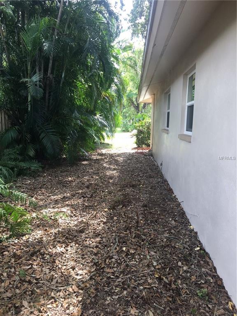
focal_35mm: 29
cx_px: 118
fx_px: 265
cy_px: 158
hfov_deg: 48.2
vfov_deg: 61.7
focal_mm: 4.15
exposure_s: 1/120
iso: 32
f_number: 2.2
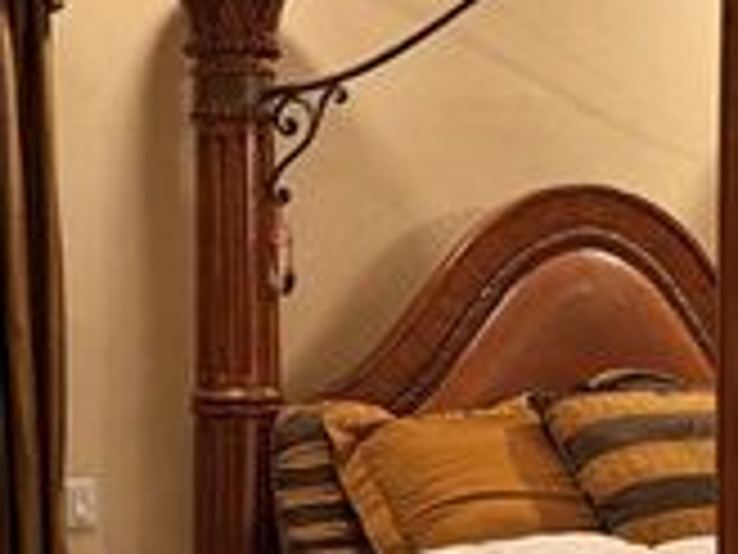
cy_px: 412
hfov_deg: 22.1
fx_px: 1855
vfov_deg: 16.9
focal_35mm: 87
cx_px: 616
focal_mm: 6.76
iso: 400
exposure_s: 1/60
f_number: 1.78
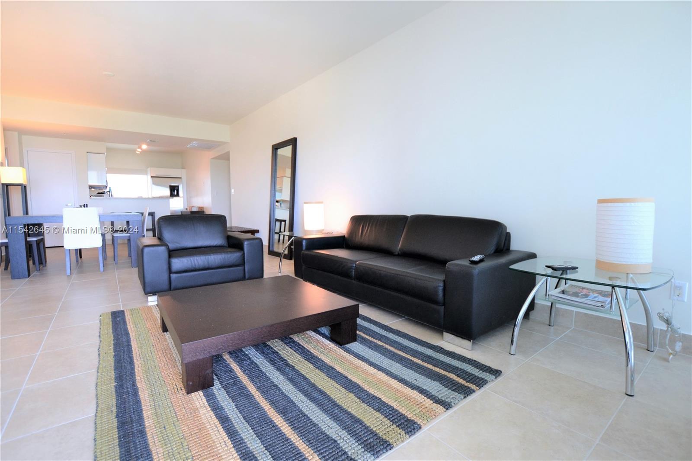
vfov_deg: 72.0
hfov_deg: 95.0
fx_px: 317
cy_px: 230
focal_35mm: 16
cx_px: 346
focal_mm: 11
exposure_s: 1/60
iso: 800
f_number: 3.5
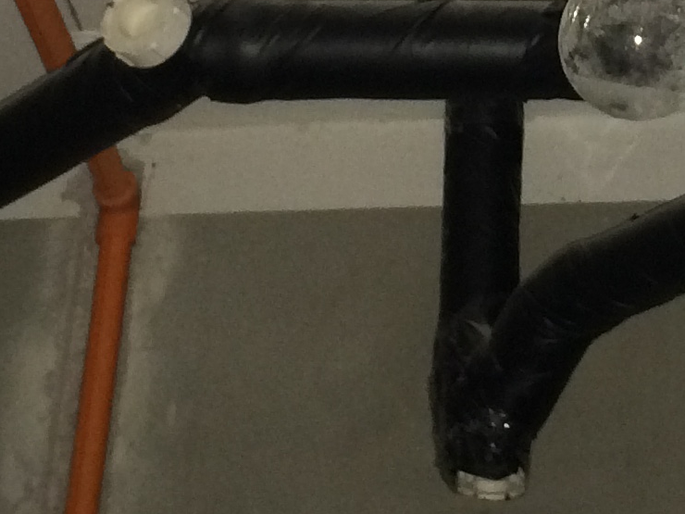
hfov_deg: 15.2
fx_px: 2533
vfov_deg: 10.9
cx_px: 666
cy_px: -366
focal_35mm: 128
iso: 160
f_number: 2.2
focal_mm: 4.15
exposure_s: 1/16
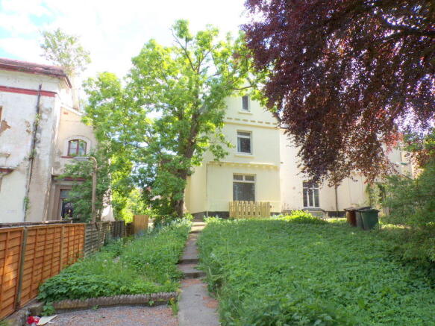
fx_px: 302
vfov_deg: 56.8
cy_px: 163
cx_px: 218
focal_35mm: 24
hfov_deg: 71.6
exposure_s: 1/85
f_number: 5.8
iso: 80
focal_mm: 4.3
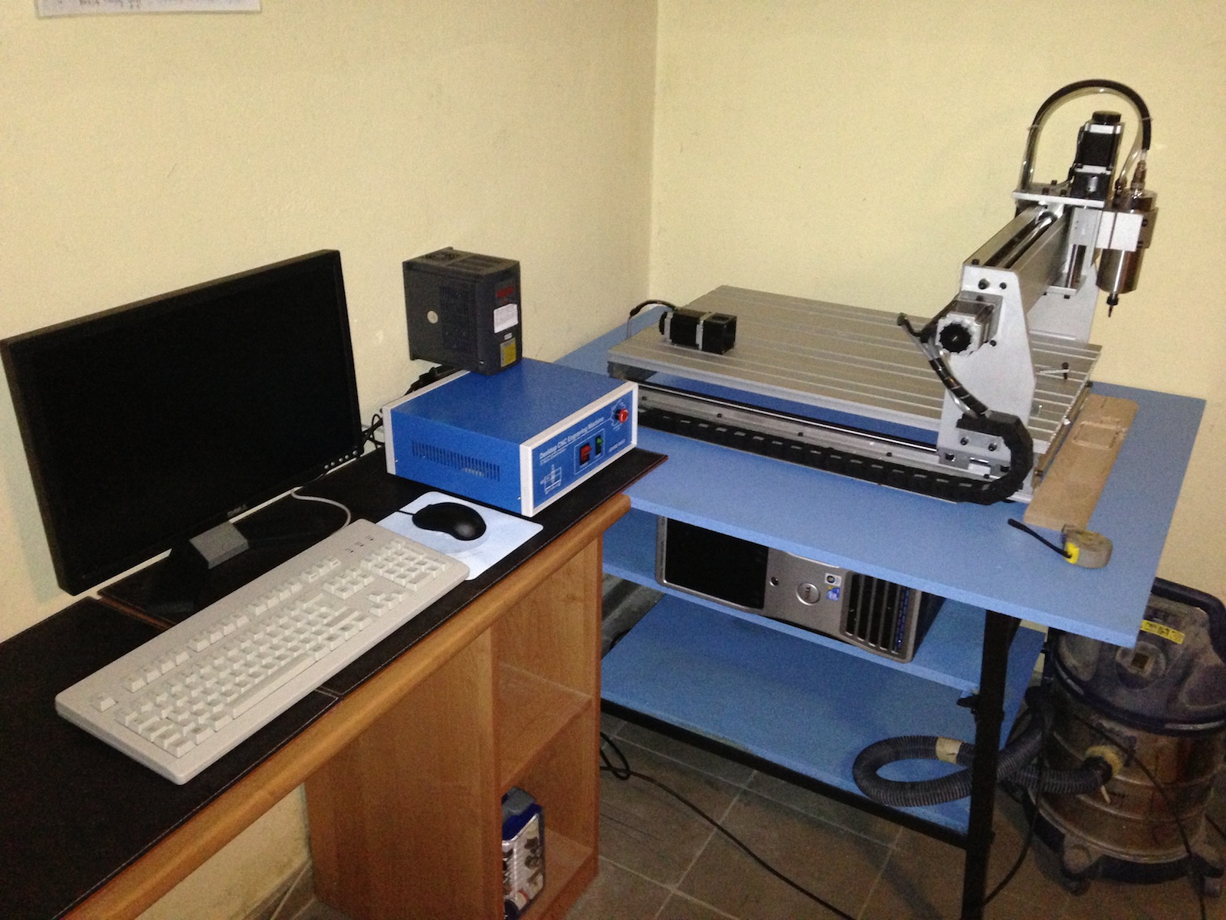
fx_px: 1169
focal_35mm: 33
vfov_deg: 42.9
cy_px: 460
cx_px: 613
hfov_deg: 55.4
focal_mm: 4.13
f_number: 2.4
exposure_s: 1/16
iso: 500
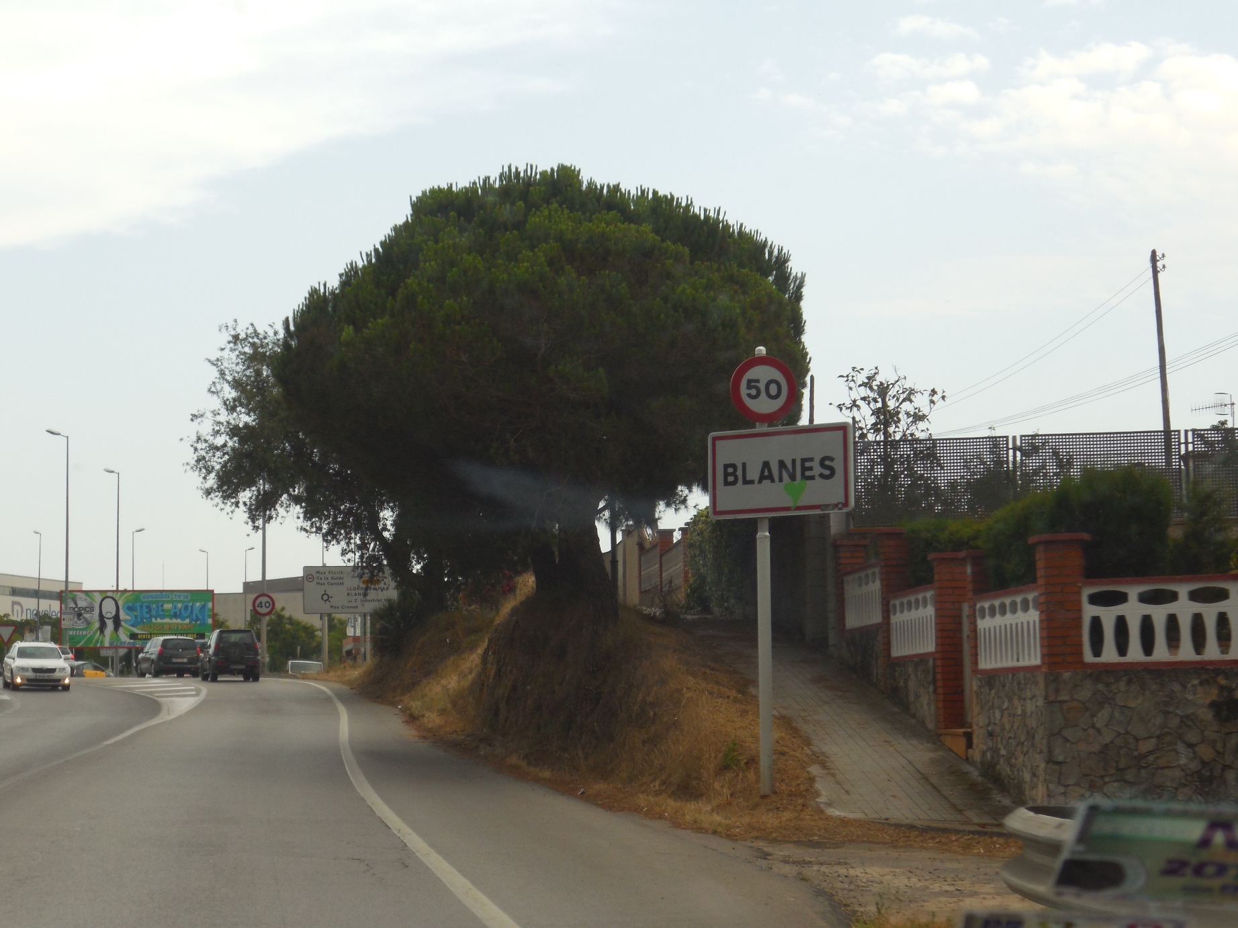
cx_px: 619
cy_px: 464
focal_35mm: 72
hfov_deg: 27.0
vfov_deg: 20.4
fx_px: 2575
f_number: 6
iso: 125
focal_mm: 12.8
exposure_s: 1/100
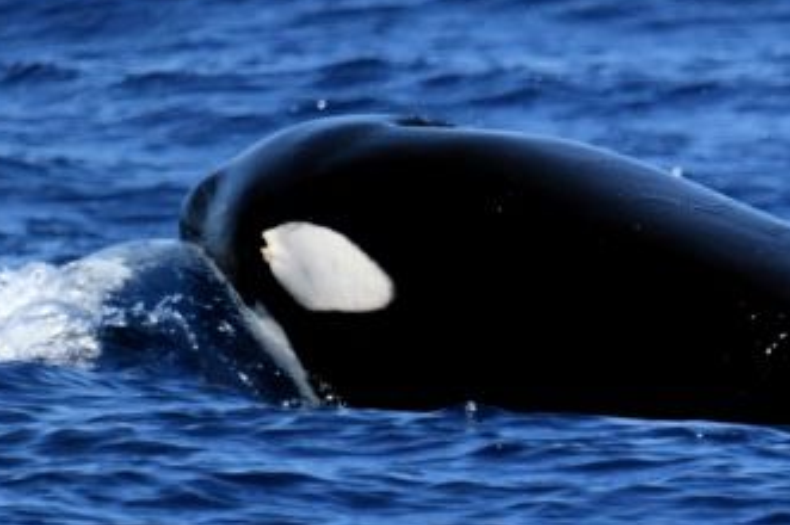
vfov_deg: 0.9
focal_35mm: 1452
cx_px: 695
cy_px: 106
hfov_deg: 1.4
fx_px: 31831
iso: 1400
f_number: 6.3
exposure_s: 1/8000
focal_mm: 600
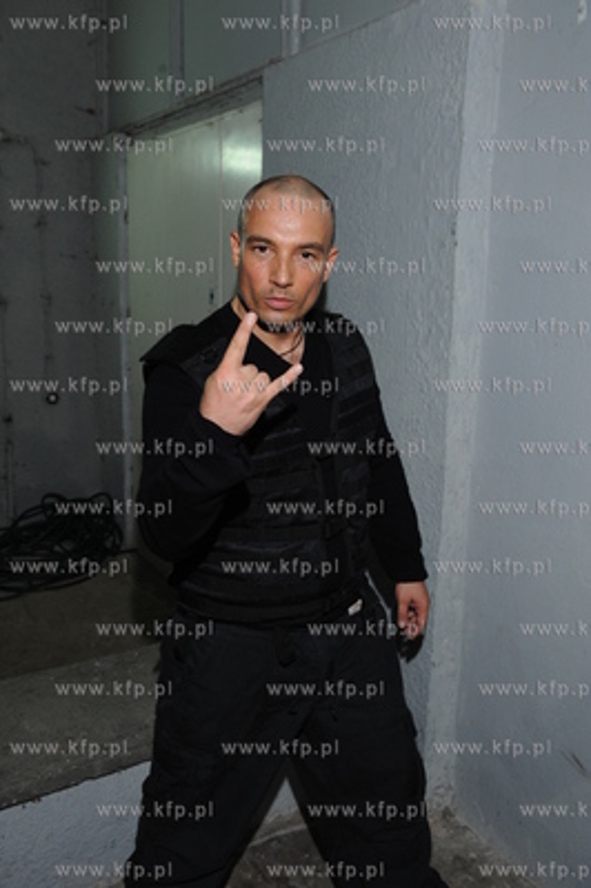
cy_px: 444
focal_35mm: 32
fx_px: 789
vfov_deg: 58.8
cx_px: 296
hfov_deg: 41.0
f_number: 5.6
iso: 800
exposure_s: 1/80
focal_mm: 32
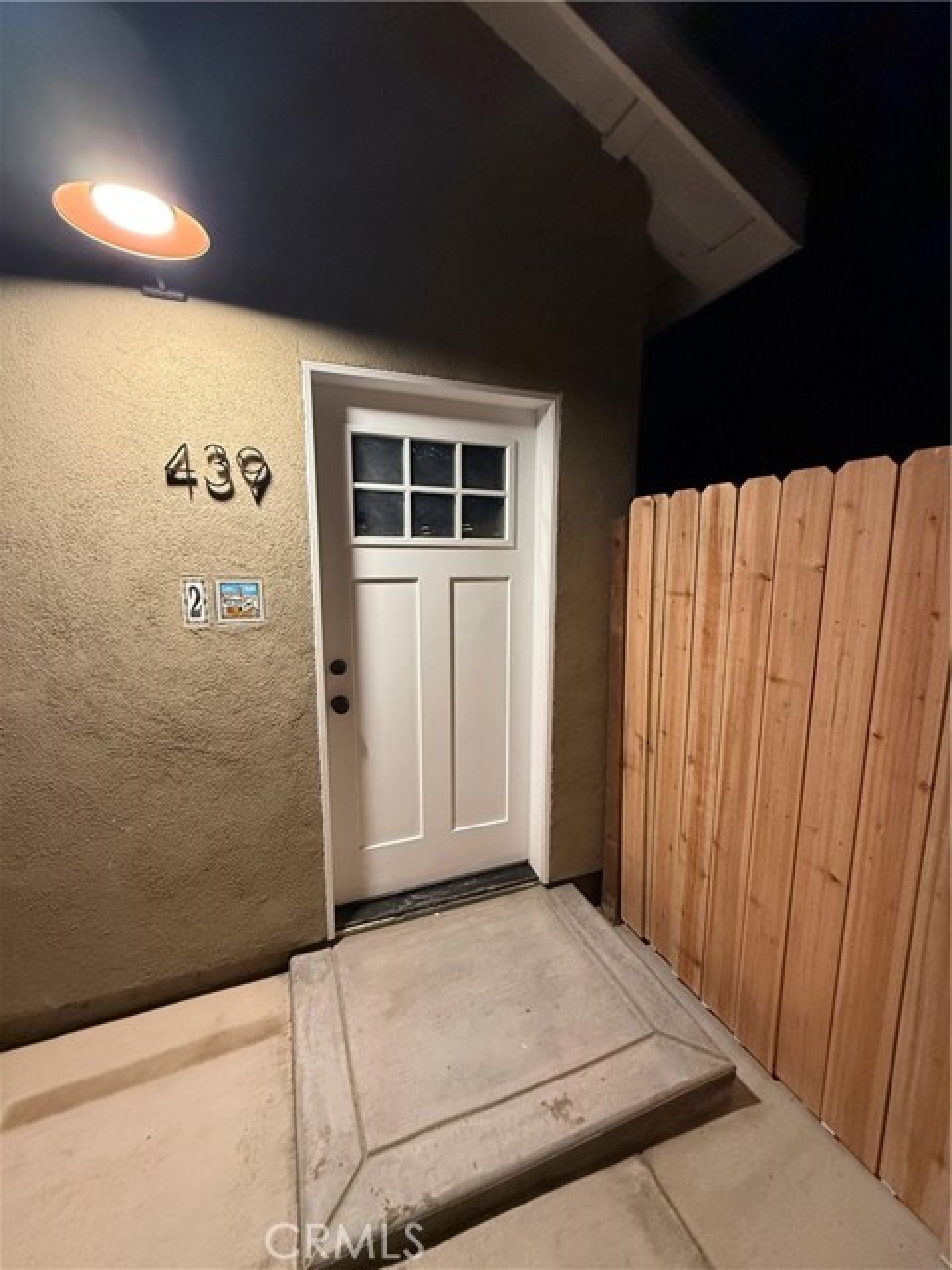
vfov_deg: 102.1
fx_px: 513
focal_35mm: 14
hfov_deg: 85.7
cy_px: 635
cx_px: 476
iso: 500
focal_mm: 2.22
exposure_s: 1/60
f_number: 2.2
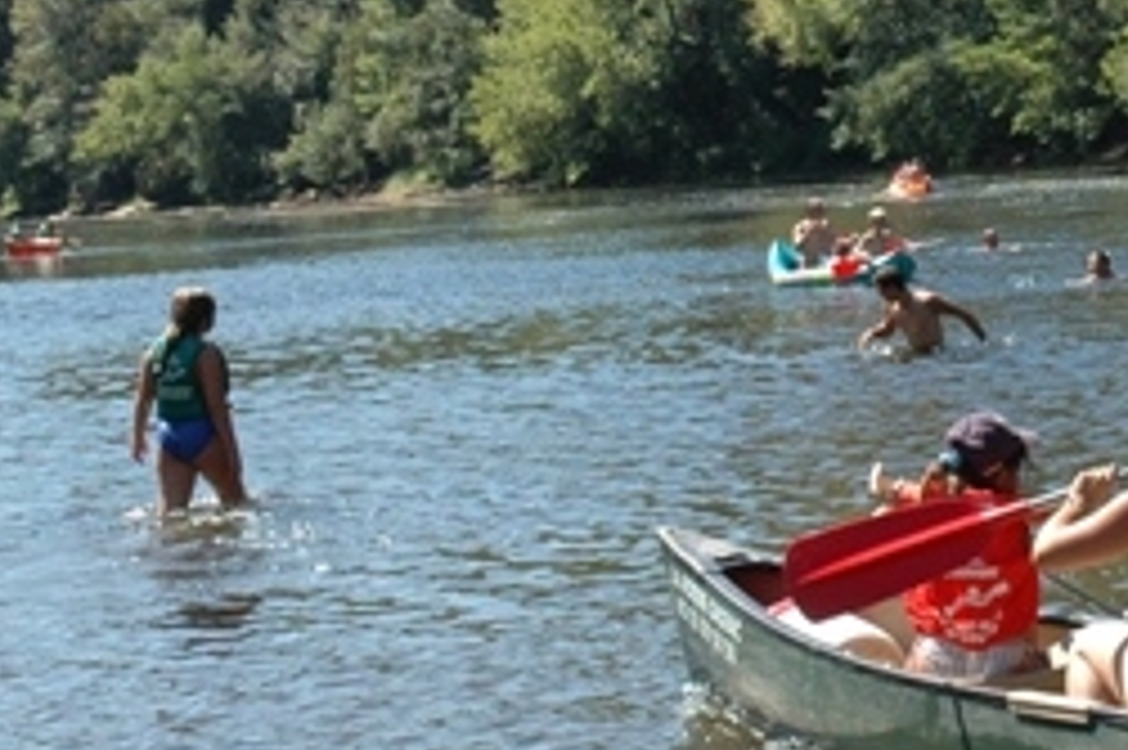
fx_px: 4446
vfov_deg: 9.6
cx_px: 1353
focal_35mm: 142
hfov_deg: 14.0
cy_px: 106
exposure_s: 1/250
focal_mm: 34
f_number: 8
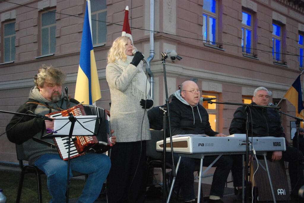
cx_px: 152
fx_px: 406
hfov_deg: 41.1
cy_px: 102
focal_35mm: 48
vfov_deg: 28.1
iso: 1600
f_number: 5.6
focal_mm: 32
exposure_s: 1/125
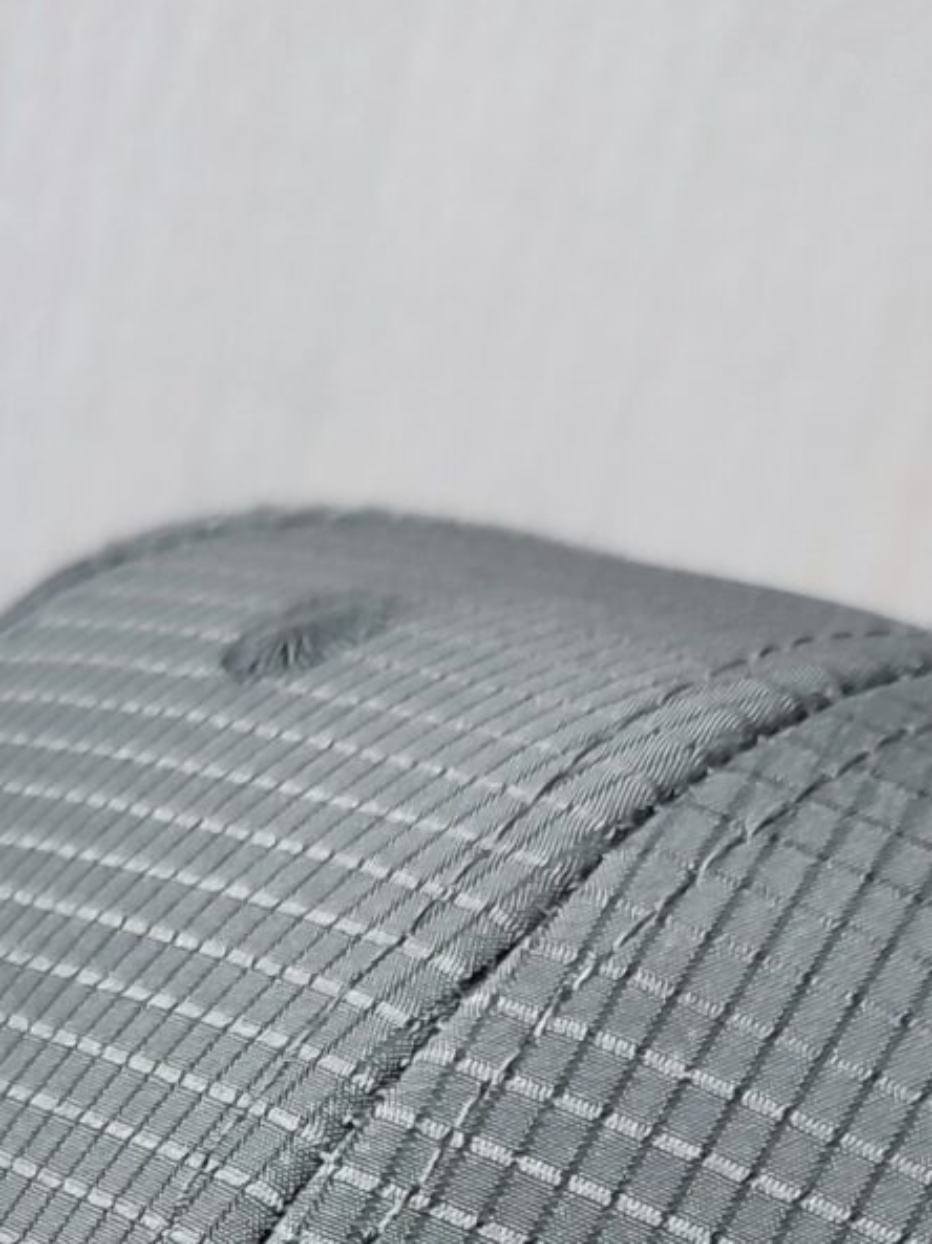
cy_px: 2142
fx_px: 3881
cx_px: 0
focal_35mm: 108
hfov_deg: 13.5
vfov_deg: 15.9
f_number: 1.9
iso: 155
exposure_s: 1/50
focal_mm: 6.04
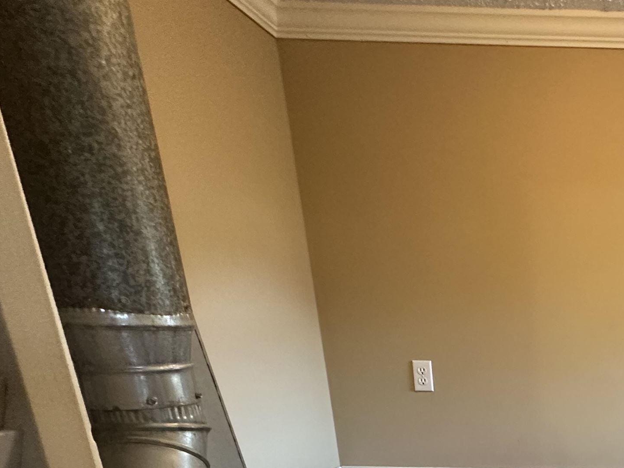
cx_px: 667
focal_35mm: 30
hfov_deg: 46.4
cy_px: 488
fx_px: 541
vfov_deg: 40.0
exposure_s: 1/60
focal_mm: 2.22
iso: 400
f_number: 2.2
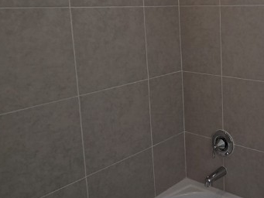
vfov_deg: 36.3
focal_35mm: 39
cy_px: 60
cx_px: 241
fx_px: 298
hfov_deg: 43.4
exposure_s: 1/355
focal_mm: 2.2
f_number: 2.2
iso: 50
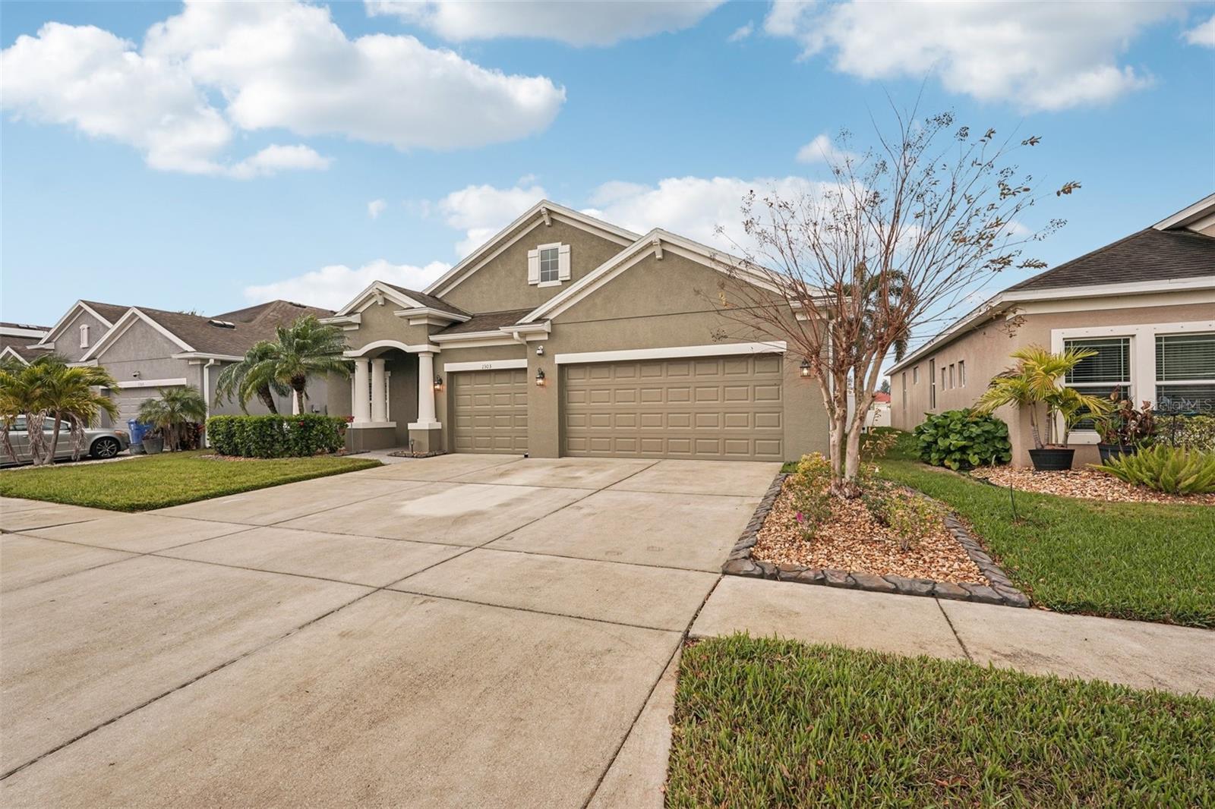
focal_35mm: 16
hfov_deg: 96.7
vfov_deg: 73.7
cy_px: 404
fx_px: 540
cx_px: 608
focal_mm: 16
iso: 400
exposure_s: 1/250
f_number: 8
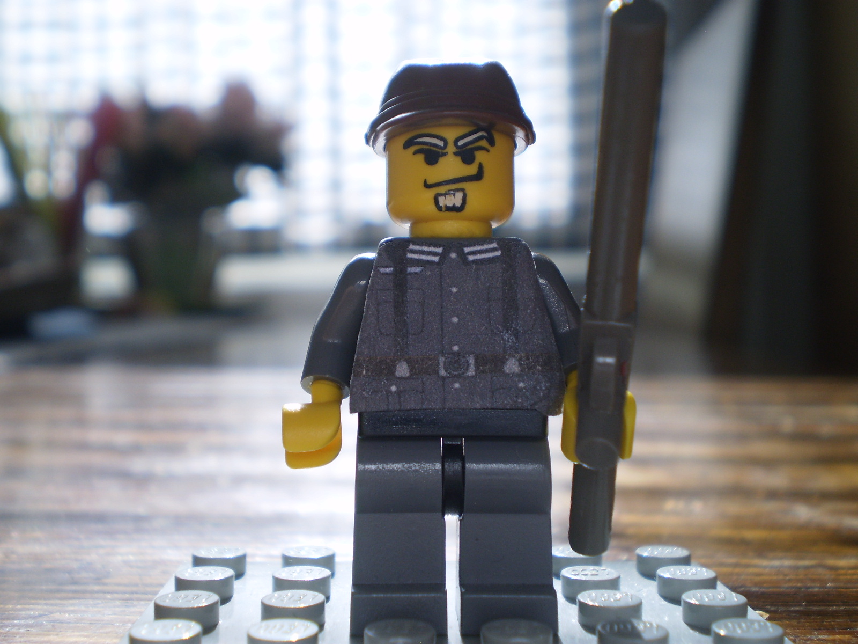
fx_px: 1041
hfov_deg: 44.8
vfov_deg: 34.3
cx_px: 429
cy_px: 322
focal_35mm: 42
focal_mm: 7.4
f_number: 3.5
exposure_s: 1/80
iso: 64
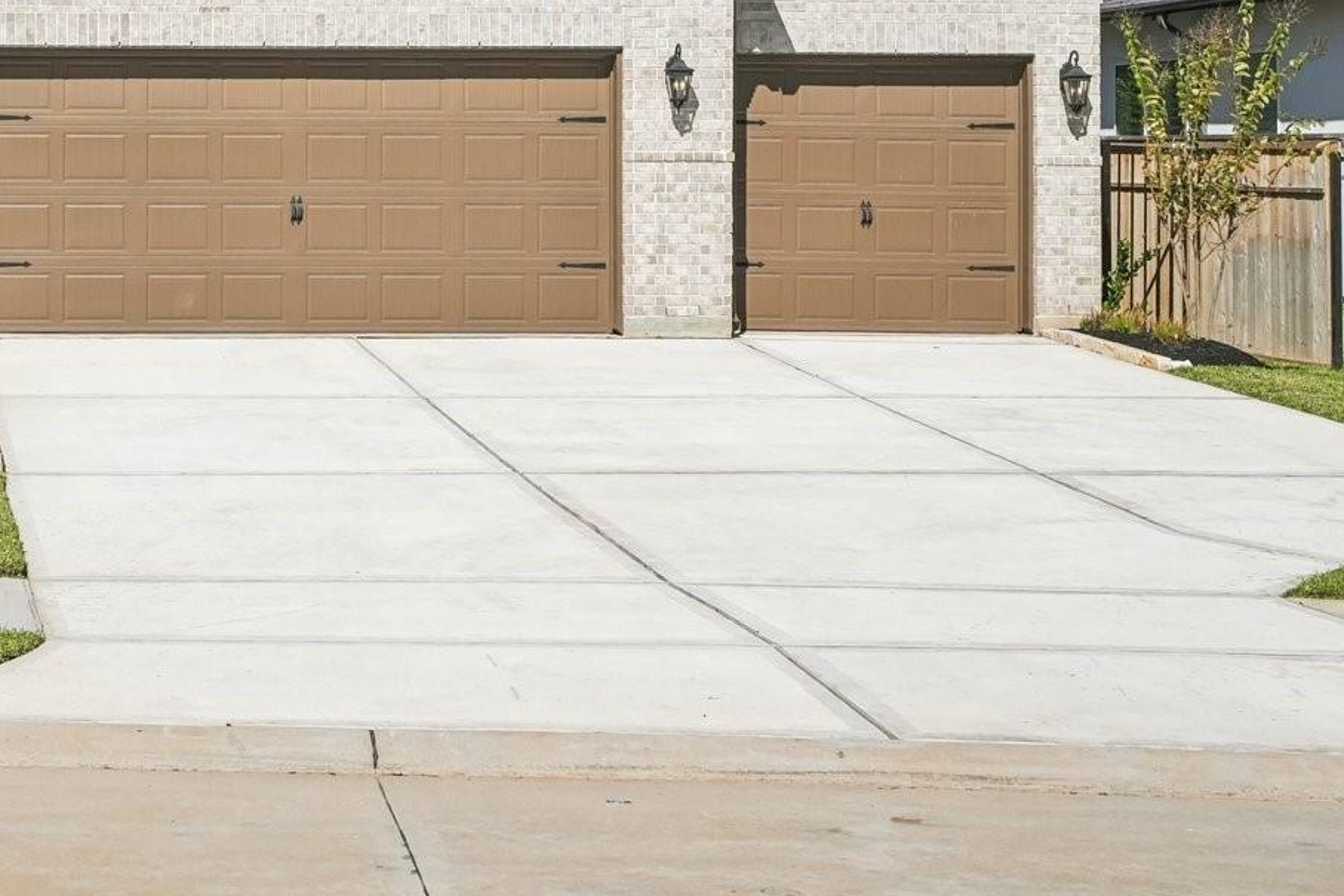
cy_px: -76
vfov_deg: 16.8
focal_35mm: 79
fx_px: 2950
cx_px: 37
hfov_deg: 24.6
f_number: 8
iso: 400
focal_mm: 35
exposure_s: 1/3000
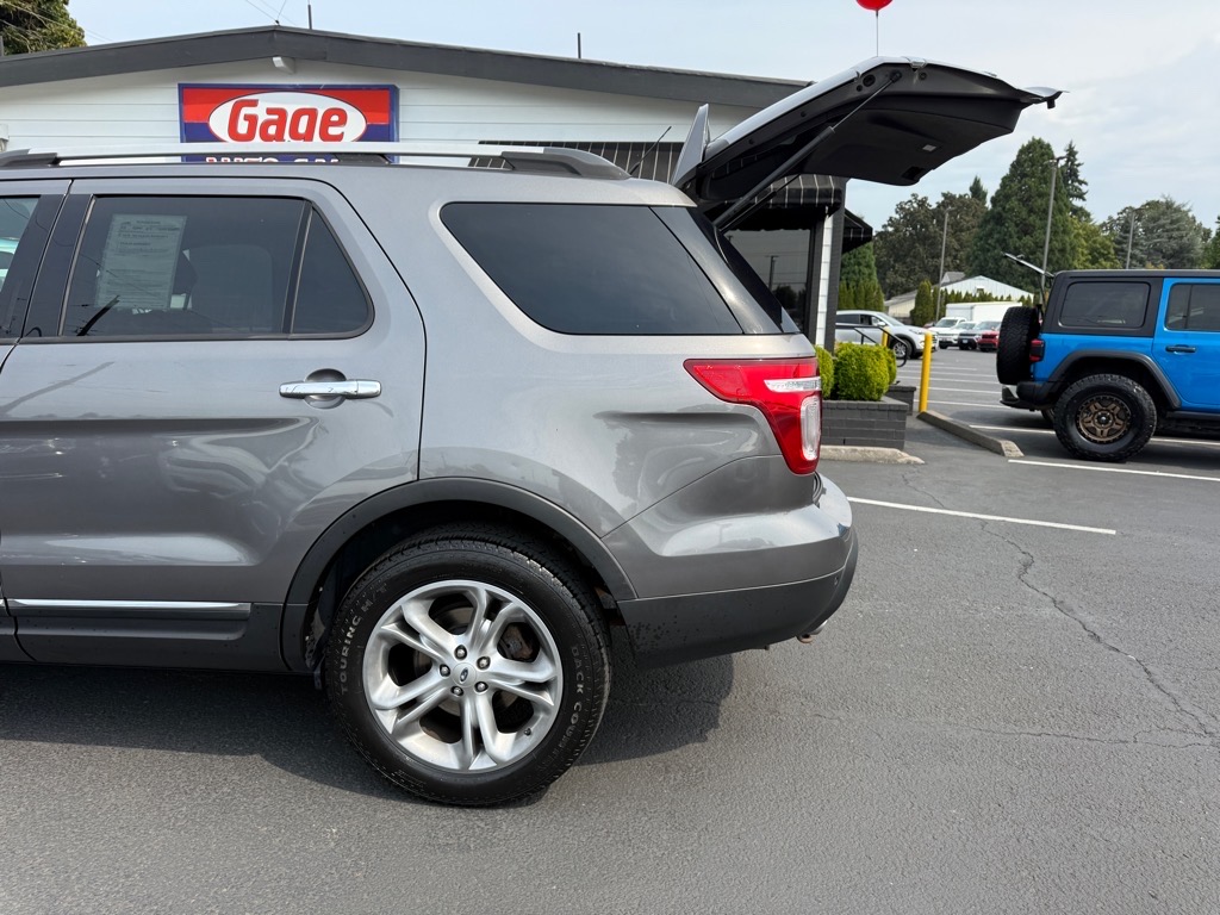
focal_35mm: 24
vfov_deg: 56.8
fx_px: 846
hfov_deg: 71.6
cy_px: 458
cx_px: 610
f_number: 1.78
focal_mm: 6.76
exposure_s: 1/2525
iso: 80
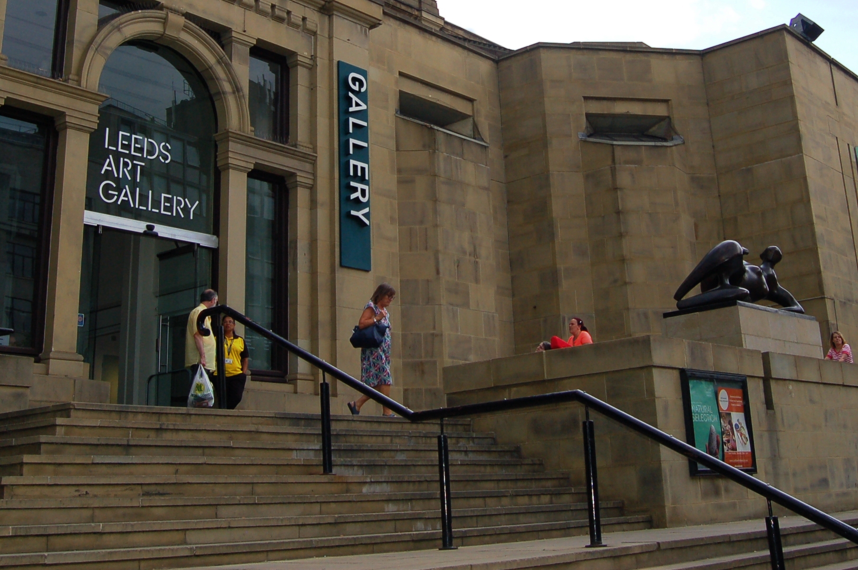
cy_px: 98
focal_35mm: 45
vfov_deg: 29.0
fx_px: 1072
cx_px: 462
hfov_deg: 43.6
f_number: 5.6
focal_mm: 18
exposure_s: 1/500
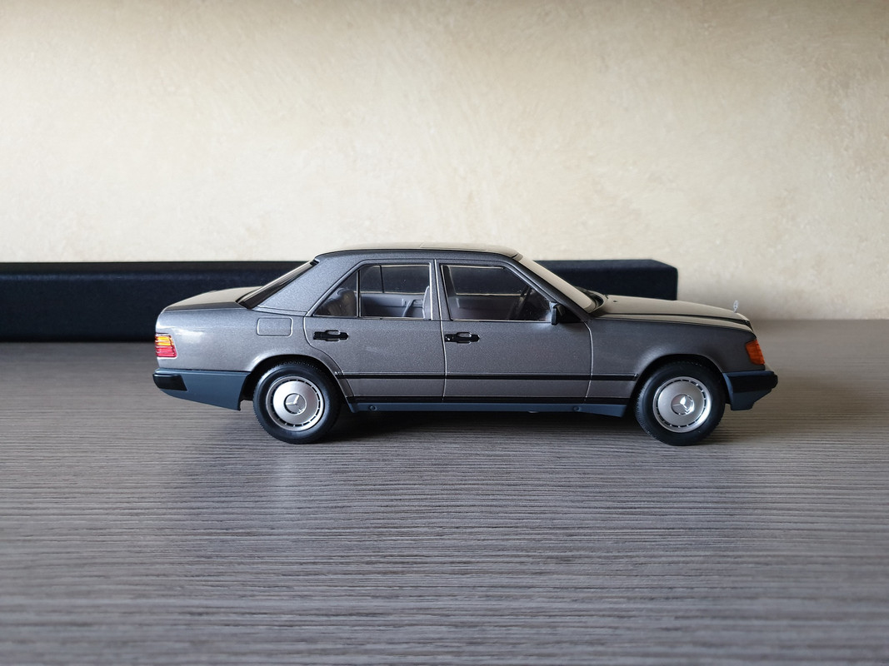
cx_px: 444
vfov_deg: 53.1
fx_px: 668
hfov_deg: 67.3
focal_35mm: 26
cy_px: 333
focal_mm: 4.3
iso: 250
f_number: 1.5
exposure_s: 1/31
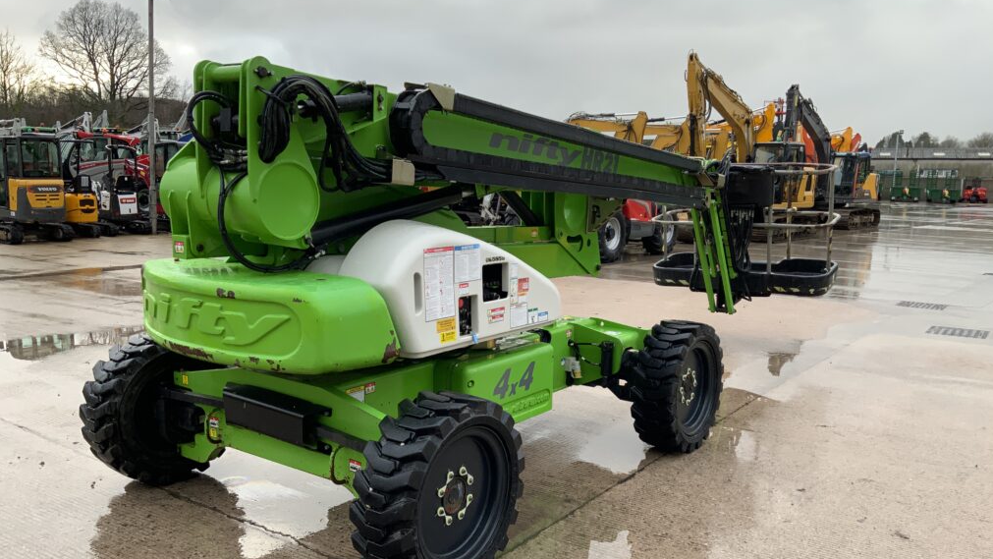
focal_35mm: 32
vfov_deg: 36.6
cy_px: 315
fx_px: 843
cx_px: 502
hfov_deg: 61.0
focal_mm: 3
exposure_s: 1/146
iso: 16
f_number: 1.8
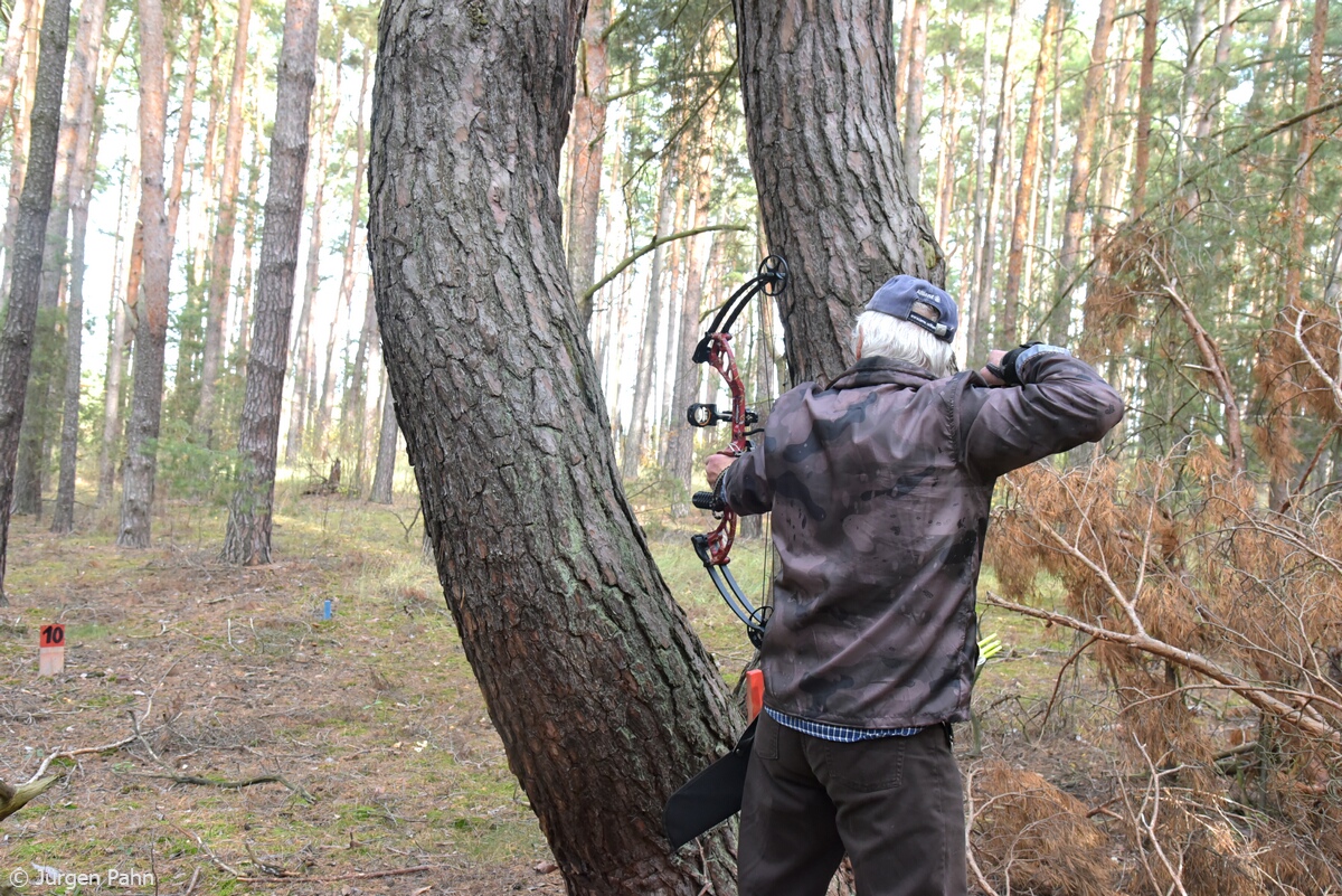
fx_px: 1305
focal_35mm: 35
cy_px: 448
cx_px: 671
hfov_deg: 54.4
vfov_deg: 37.9
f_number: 7.1
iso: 2500
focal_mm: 35
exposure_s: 1/200
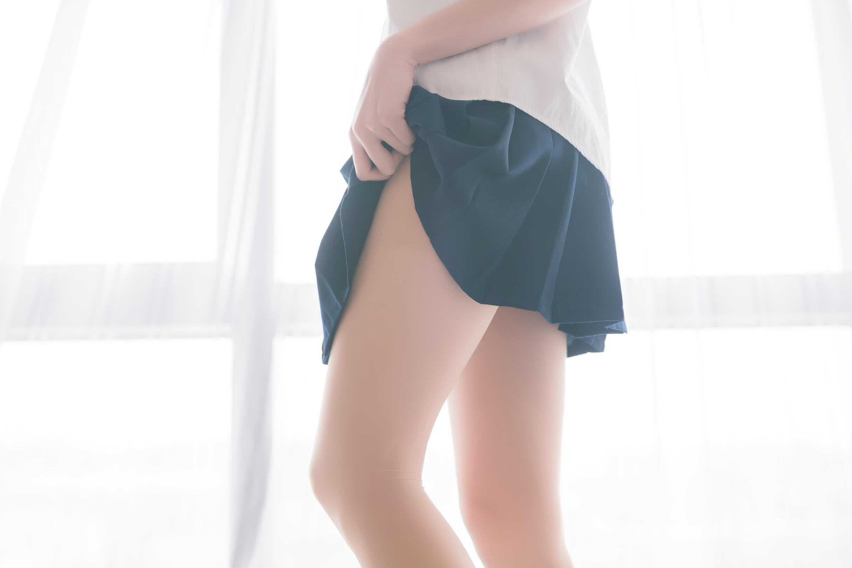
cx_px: 379
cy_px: 249
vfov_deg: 31.2
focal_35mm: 43
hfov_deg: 45.4
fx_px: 1018
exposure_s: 1/125
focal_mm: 35
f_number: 1.8
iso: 640
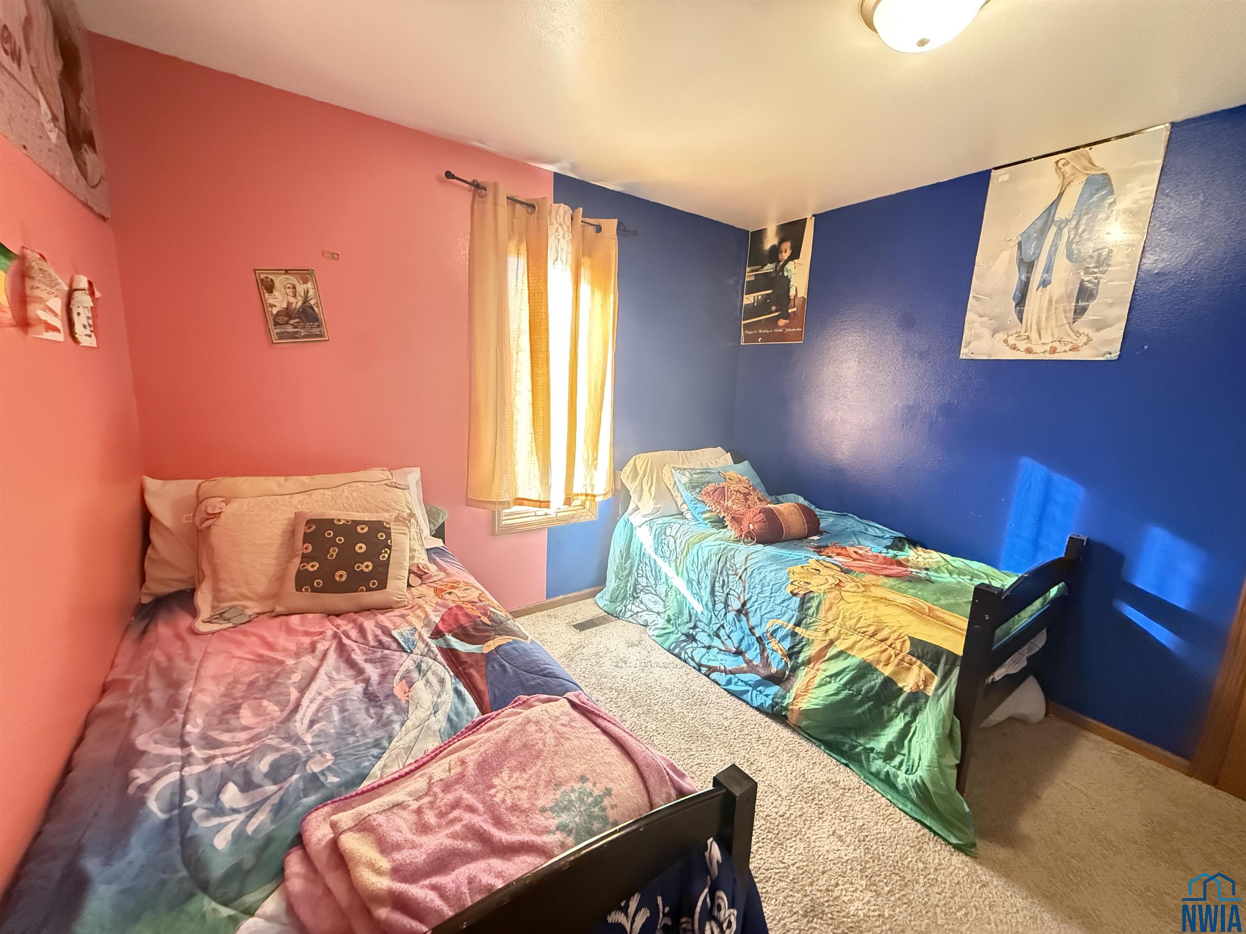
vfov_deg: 85.7
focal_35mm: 14
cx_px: 623
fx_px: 504
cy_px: 467
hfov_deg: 102.1
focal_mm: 2.22
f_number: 2.2
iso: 1250
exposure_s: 1/40
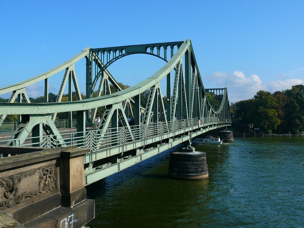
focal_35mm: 35
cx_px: 152
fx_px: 307
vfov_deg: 40.7
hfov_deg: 52.6
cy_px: 114
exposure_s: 1/250
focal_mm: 7.4
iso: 100
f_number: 5
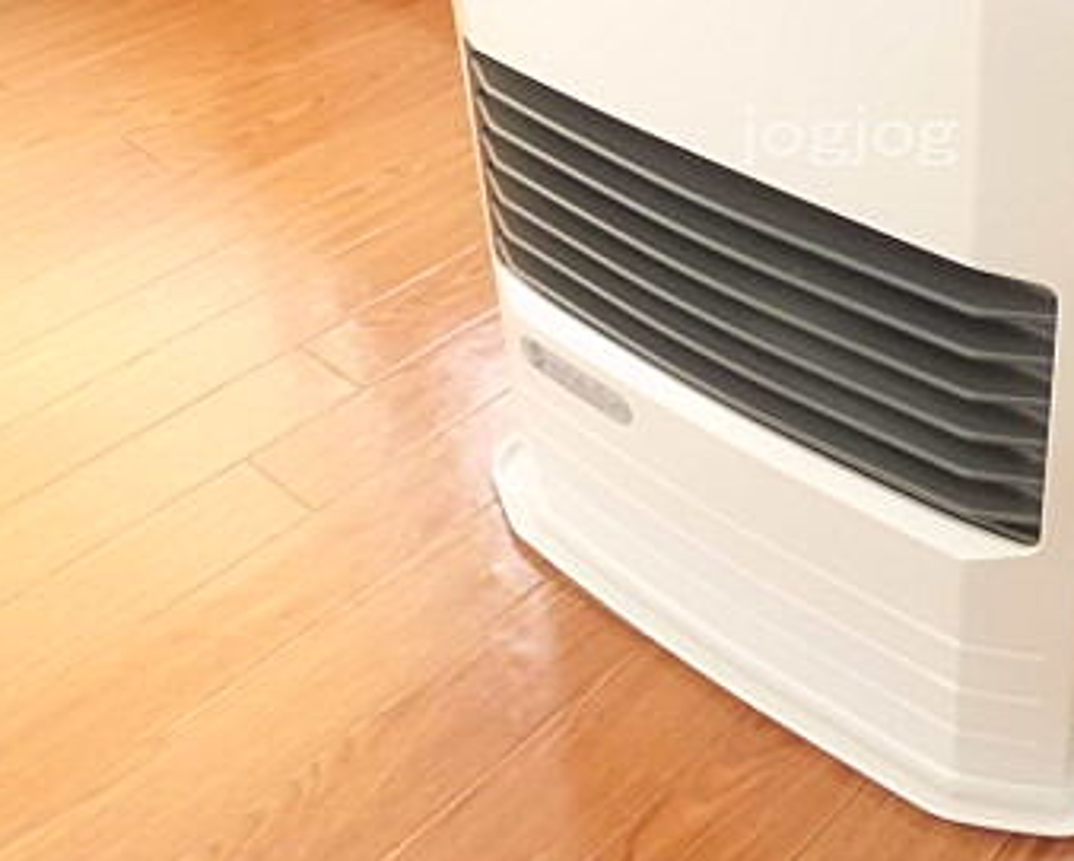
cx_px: 858
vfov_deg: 30.4
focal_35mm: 48
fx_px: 1527
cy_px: 127
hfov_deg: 37.4
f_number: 2.8
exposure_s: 1/100
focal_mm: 4.7
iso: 400
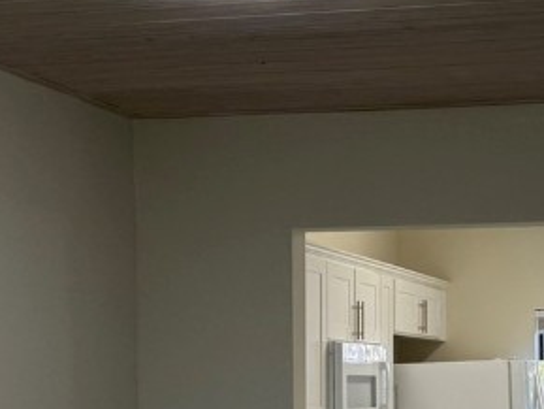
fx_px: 1336
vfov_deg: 17.0
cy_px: 396
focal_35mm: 85
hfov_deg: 22.1
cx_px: 555
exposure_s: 1/256
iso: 64
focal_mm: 6.76
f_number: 1.78
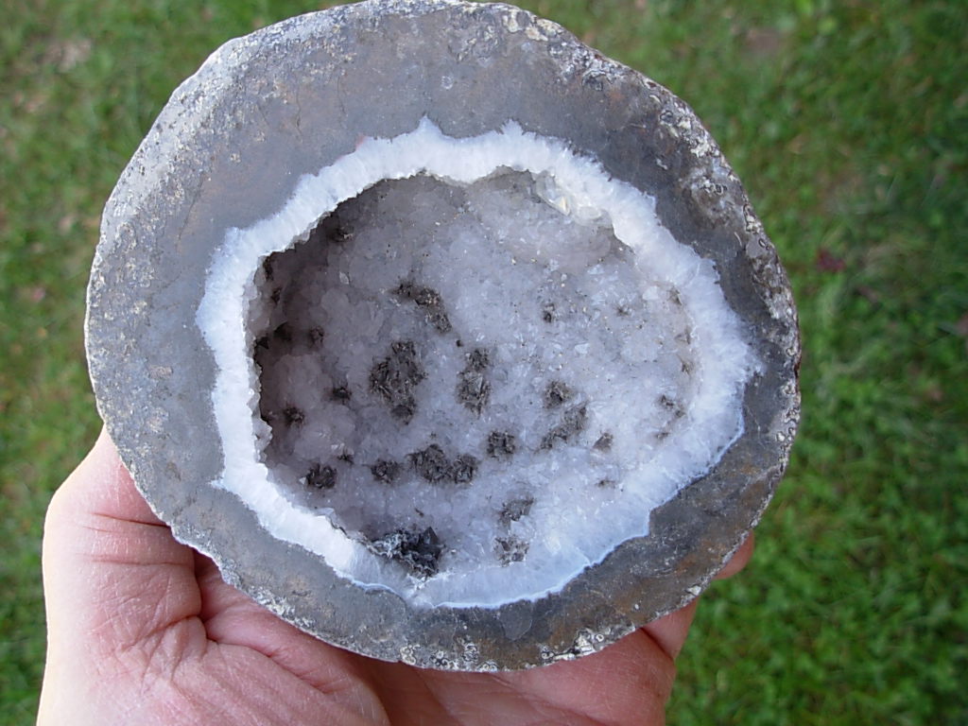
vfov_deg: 37.7
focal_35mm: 38
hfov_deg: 49.0
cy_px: 363
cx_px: 484
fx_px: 1063
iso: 50
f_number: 2.9
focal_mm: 6.3
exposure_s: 1/65.9
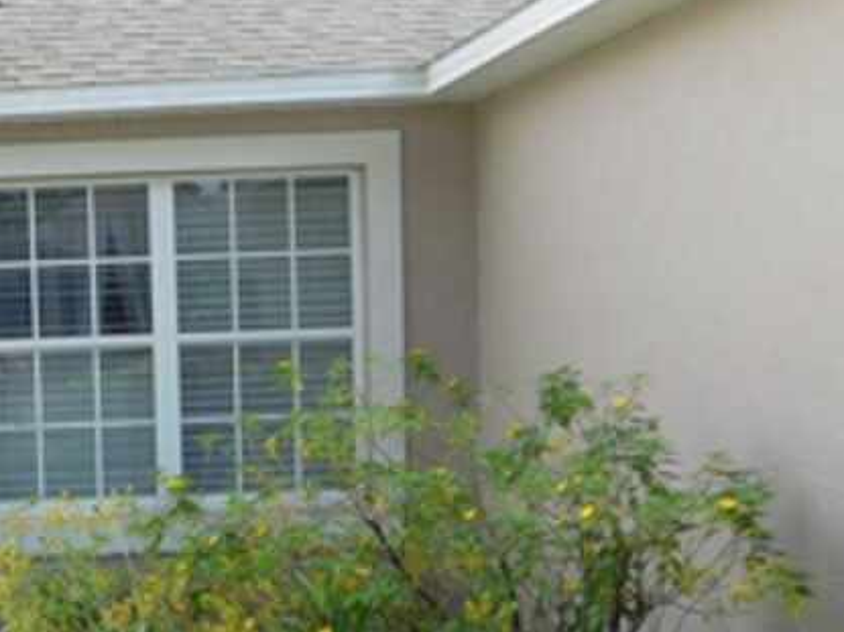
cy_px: 439
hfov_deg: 25.3
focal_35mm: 71
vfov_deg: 20.6
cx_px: -100
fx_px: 1731
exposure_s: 1/400
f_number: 3
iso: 125
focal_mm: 4
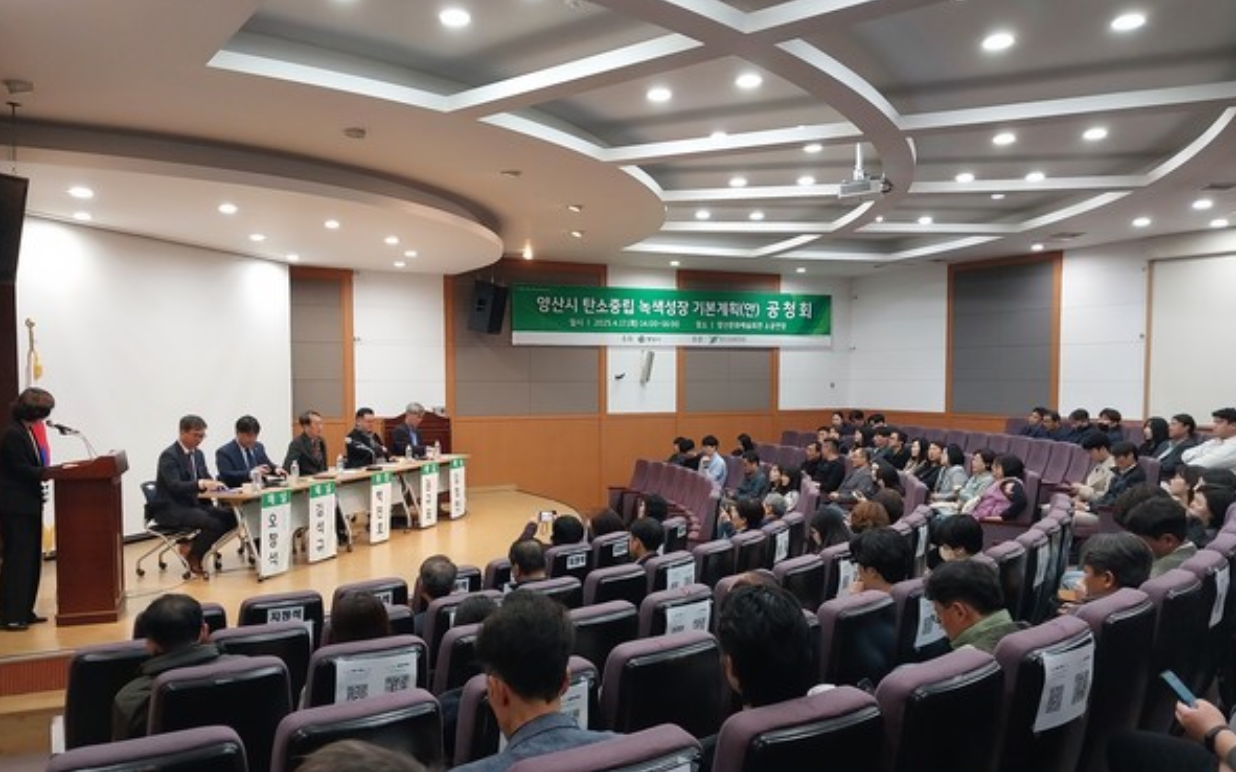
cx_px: 615
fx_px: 943
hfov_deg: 66.5
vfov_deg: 44.4
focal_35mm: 28
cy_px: 435
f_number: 1.8
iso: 200
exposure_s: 1/60
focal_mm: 4
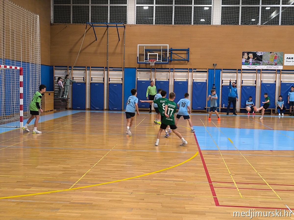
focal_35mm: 46
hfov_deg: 41.2
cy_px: 110
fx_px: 391
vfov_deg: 31.5
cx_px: 147
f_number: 1.65
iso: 500
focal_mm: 6.14
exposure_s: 1/50
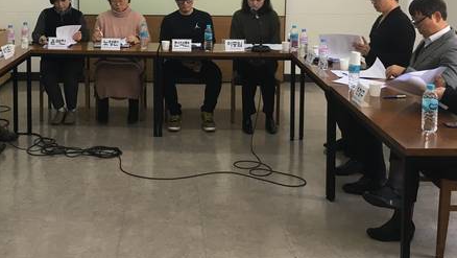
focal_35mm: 49
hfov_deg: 41.7
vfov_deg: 23.6
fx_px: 594
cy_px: 10
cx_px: 169
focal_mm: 4.15
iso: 32
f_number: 2.2
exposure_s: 1/30
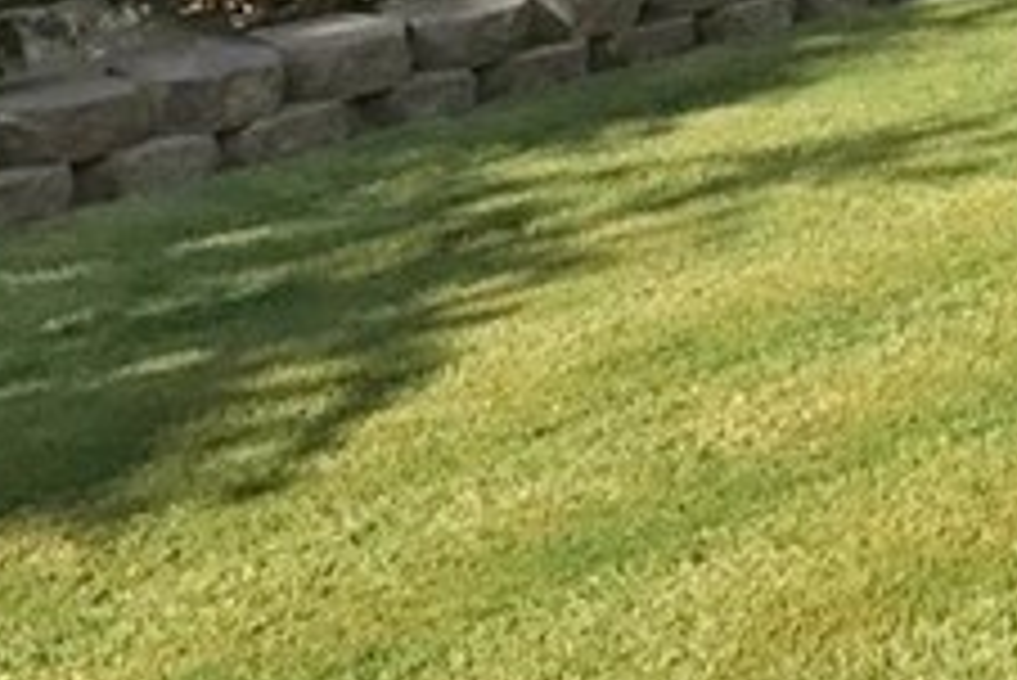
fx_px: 3731
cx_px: 1732
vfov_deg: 9.9
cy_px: -547
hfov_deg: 14.1
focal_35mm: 132
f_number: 1.8
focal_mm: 3.99
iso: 20
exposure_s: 1/1623
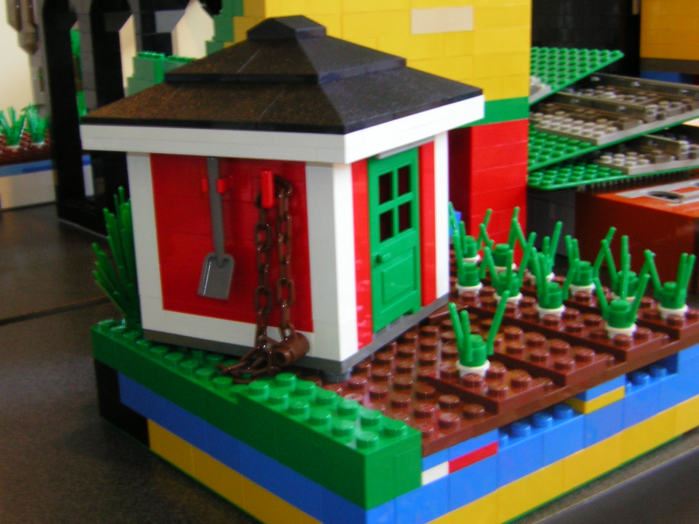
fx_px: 1030
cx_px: 350
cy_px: 262
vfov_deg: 28.6
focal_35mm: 51
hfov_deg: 37.5
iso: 76
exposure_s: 1/1.8
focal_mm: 6.6
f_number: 6.2
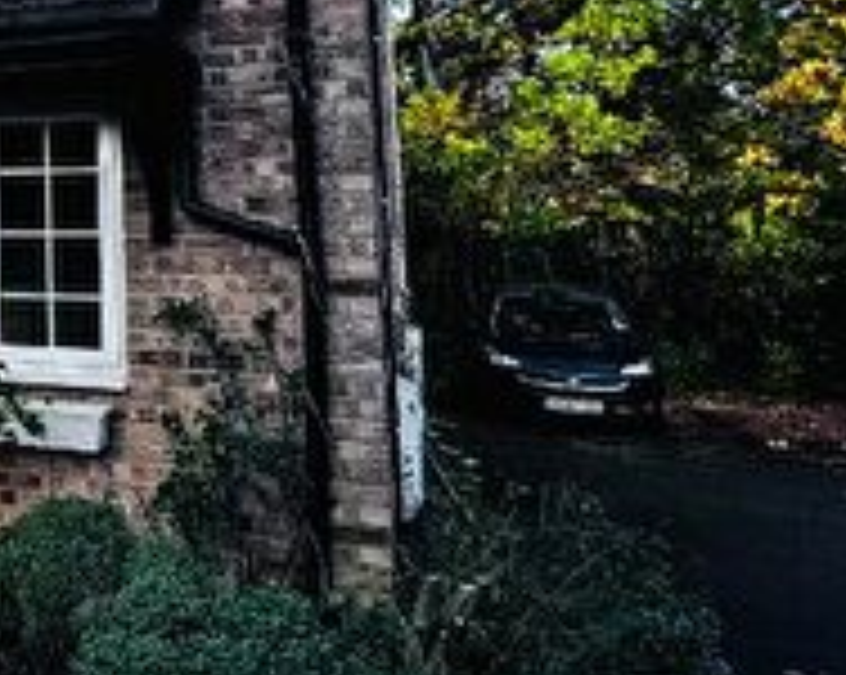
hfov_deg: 28.0
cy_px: 110
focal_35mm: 51
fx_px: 1276
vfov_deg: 28.8
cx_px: -342
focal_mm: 2.22
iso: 40
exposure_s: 1/479
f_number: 2.2
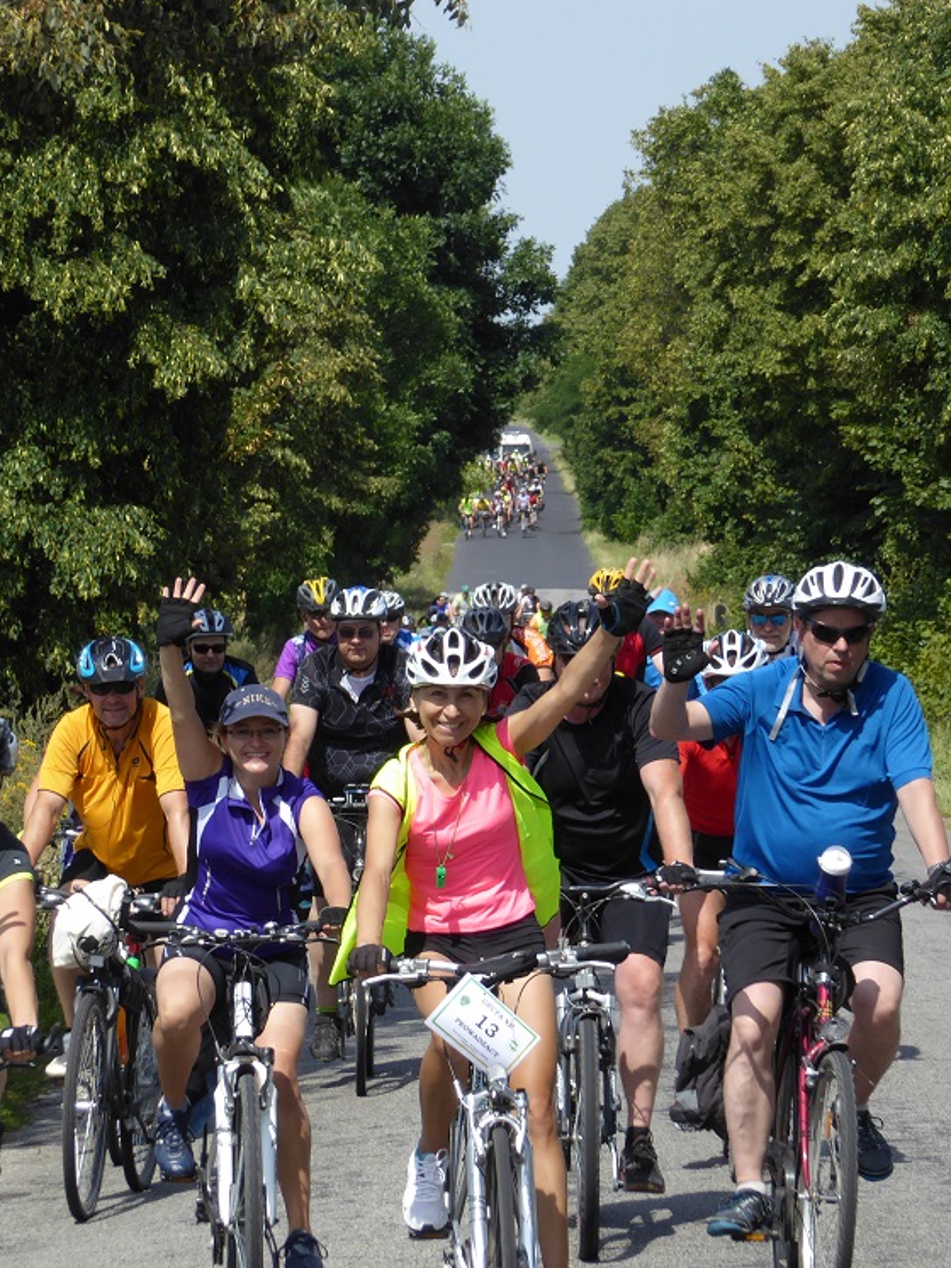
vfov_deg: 8.4
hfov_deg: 6.3
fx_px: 8684
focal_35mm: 237
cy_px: 762
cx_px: 406
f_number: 5.5
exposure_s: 1/400
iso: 100
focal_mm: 28.7
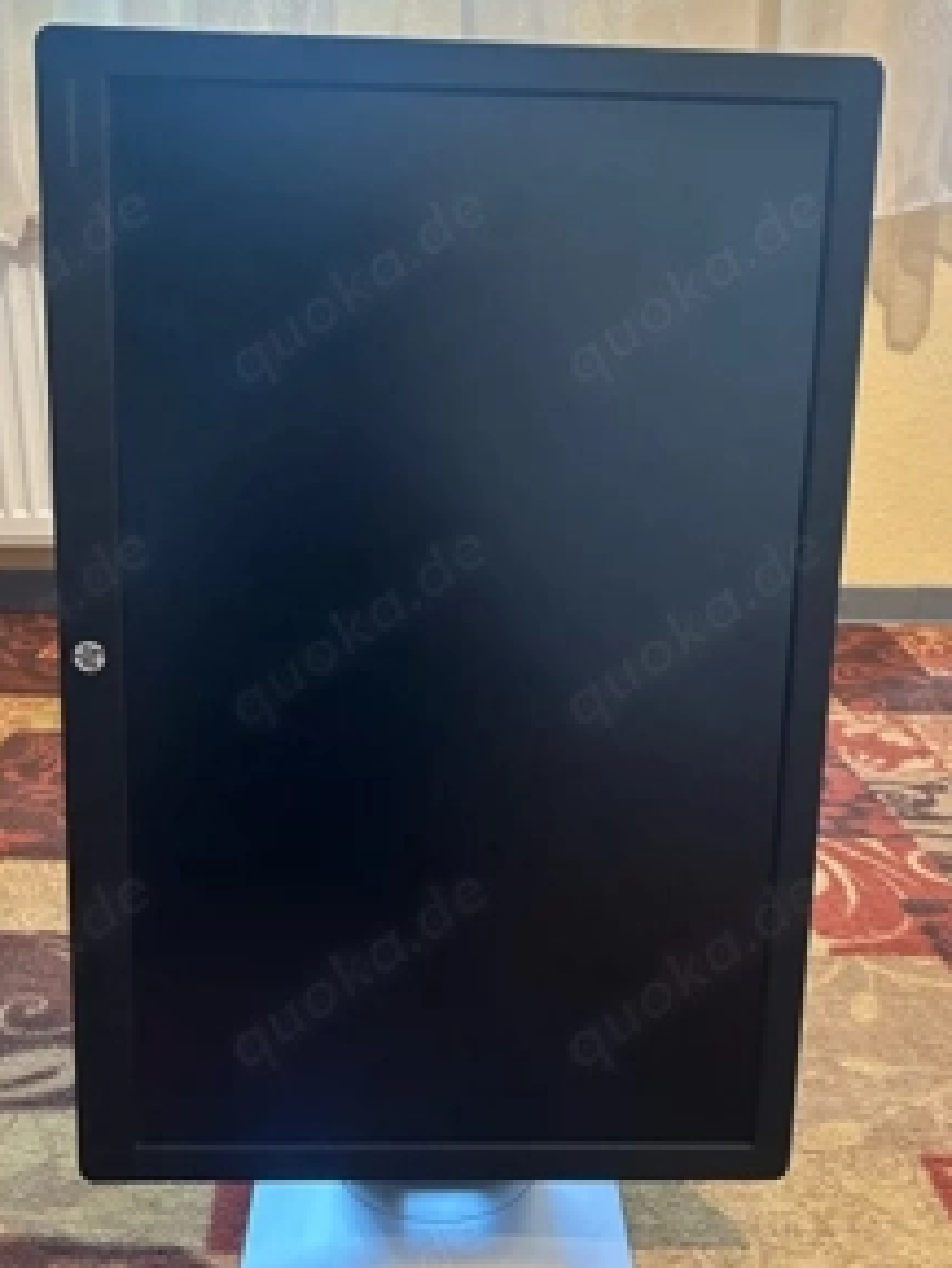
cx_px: 452
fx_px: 1319
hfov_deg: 39.7
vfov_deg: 51.3
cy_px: 676
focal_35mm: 36
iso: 500
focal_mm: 5.7
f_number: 1.5
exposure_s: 1/33
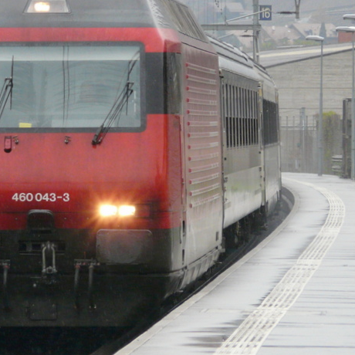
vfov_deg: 3.4
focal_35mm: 511
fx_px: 5929
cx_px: 44
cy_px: 135
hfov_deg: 3.4
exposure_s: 1/320
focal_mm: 43.7
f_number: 4
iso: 200
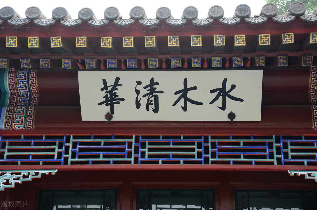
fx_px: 659
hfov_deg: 27.0
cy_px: 105
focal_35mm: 75
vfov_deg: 18.1
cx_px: 158
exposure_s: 1/30
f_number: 6.3
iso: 200
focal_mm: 50
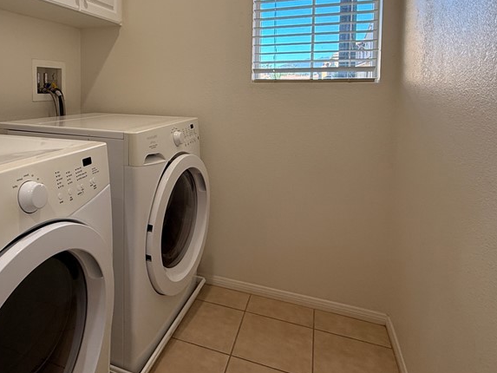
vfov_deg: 53.2
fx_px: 359
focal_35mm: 25
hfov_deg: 67.7
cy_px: 108
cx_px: 170
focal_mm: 2.22
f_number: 2.2
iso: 80
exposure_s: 1/120
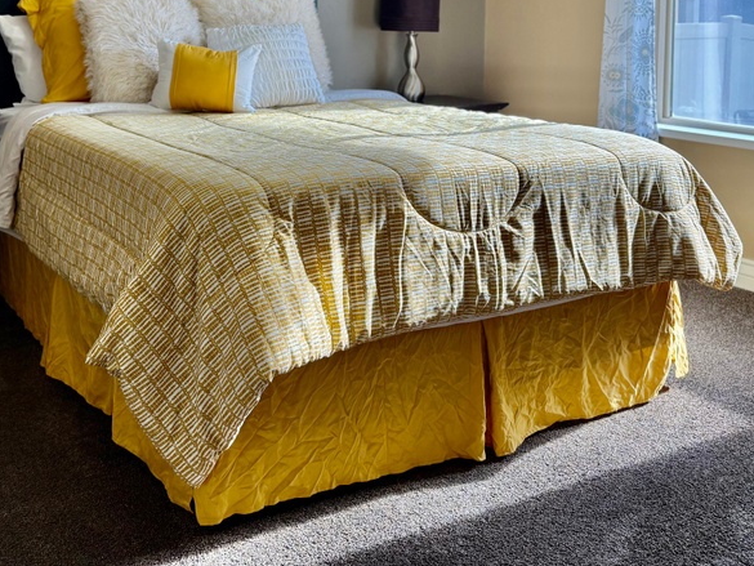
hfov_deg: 44.3
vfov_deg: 32.9
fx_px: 915
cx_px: 263
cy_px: 75
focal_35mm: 42
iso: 100
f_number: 1.78
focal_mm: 6.76
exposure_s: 1/284
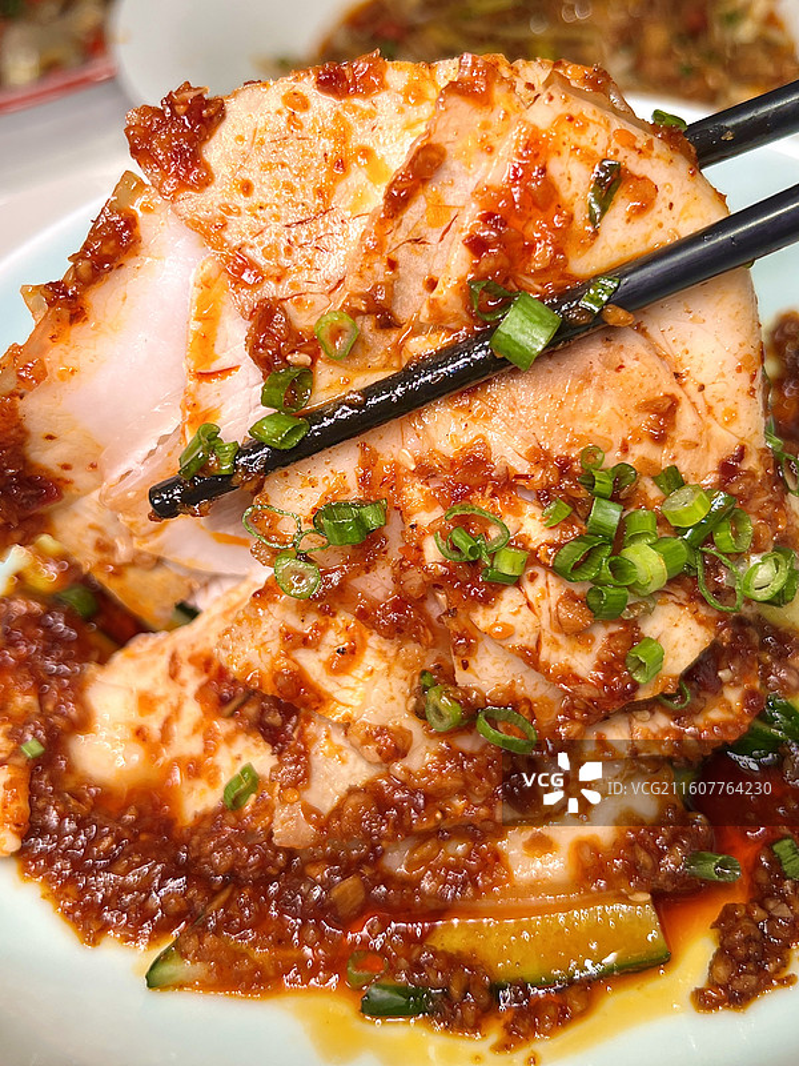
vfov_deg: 67.3
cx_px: 400
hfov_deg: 53.1
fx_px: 800
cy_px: 533
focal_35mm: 26
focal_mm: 5.7
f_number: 1.5
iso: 50
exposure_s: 1/365
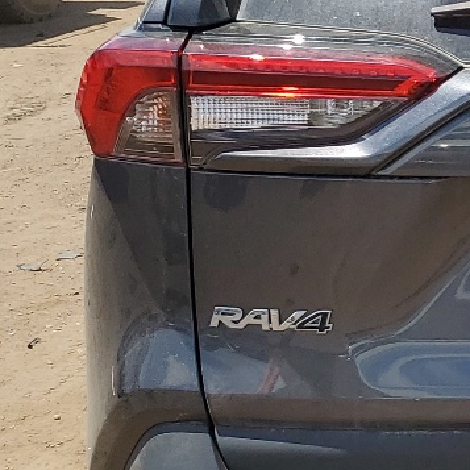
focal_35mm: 103
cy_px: 204
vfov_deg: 16.9
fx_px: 1582
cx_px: 803
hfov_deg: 15.0
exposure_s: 1/3333
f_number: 1.5
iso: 50
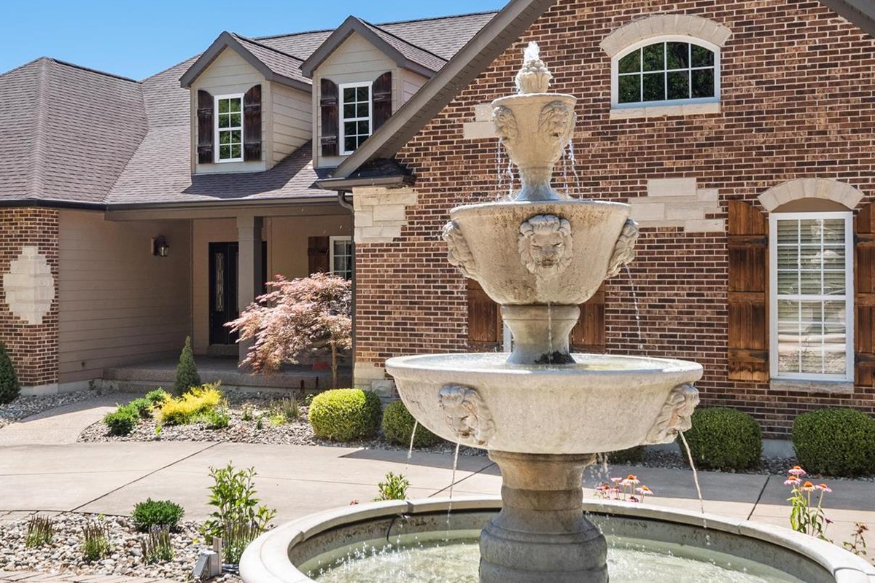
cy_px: 291
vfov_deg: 28.1
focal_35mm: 48
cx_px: 302
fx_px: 1167
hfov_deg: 40.7
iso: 400
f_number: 8
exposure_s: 1/320
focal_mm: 18
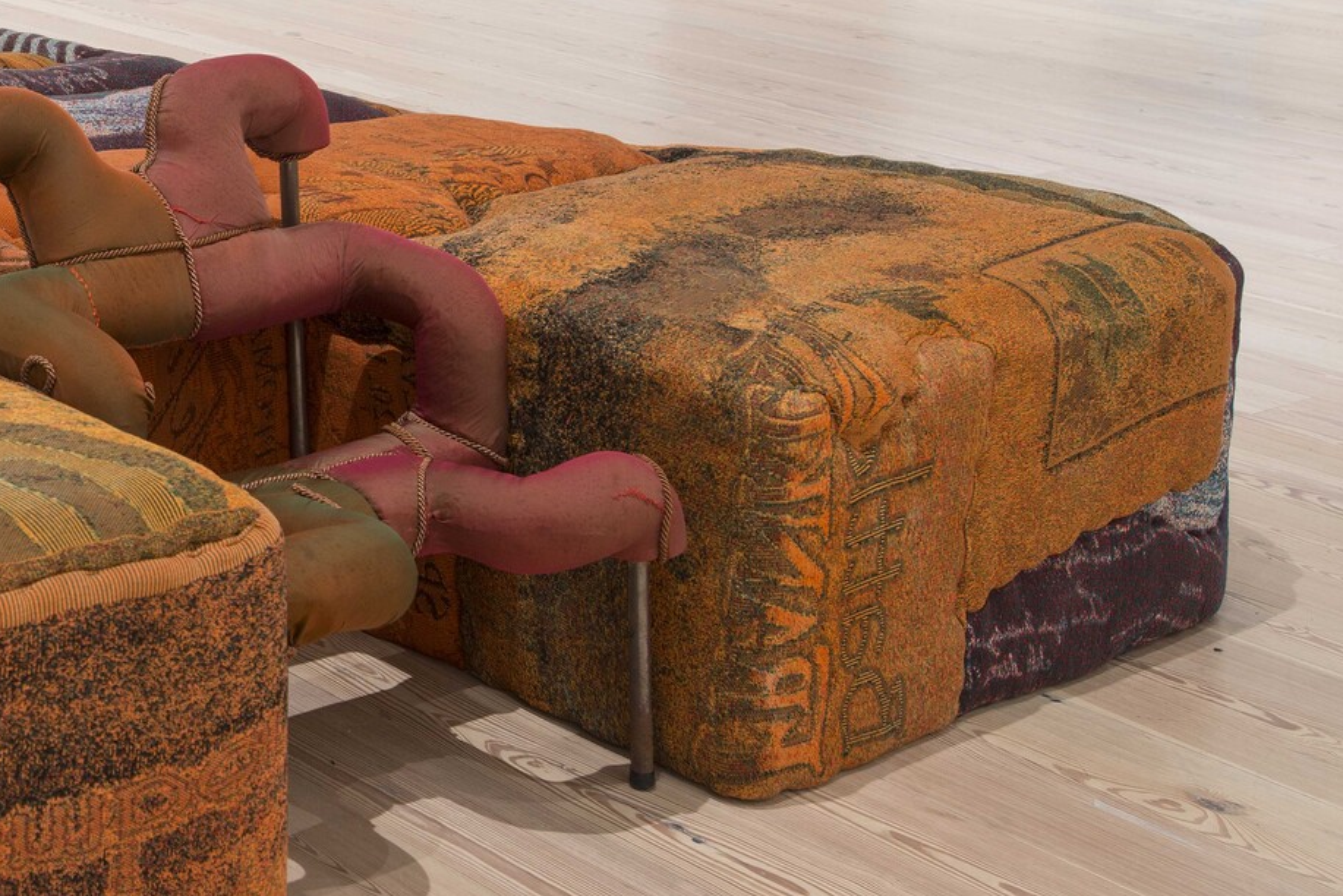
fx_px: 2500
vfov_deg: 20.3
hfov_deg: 27.4
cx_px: -151
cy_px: 474
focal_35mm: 67
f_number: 8
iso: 100
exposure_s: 1/2
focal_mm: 30
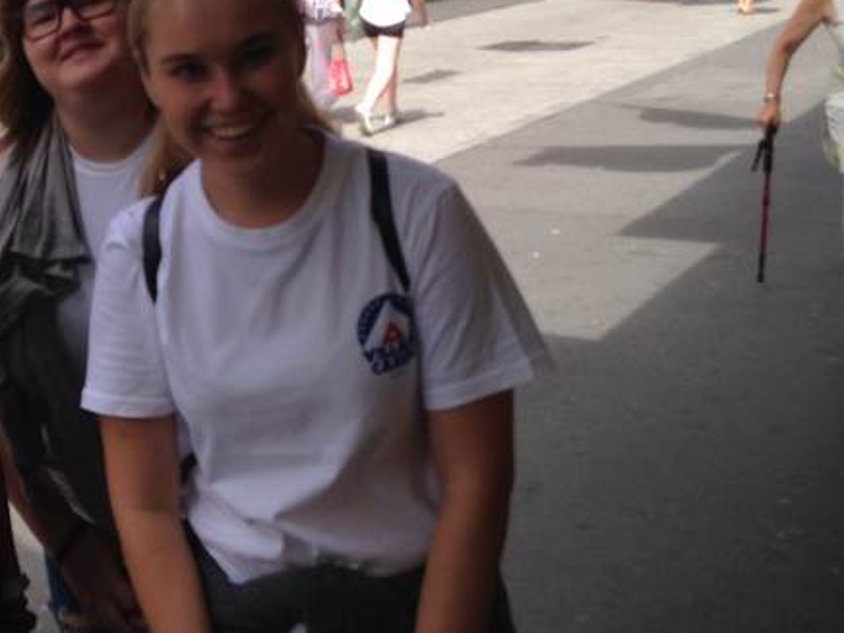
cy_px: 169
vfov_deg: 21.2
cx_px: 109
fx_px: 1682
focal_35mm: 69
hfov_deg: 27.3
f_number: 2.4
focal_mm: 4.12
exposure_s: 1/653
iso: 50
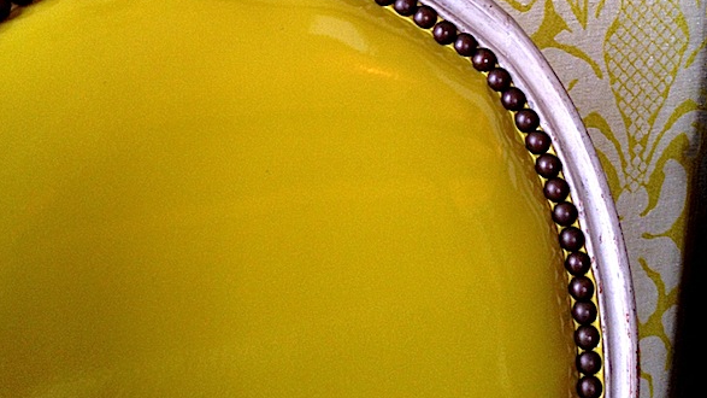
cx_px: 354
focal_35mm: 52
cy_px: -17
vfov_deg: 22.0
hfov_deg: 39.9
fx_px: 975
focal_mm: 4.28
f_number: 2.4
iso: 80
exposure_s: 1/20
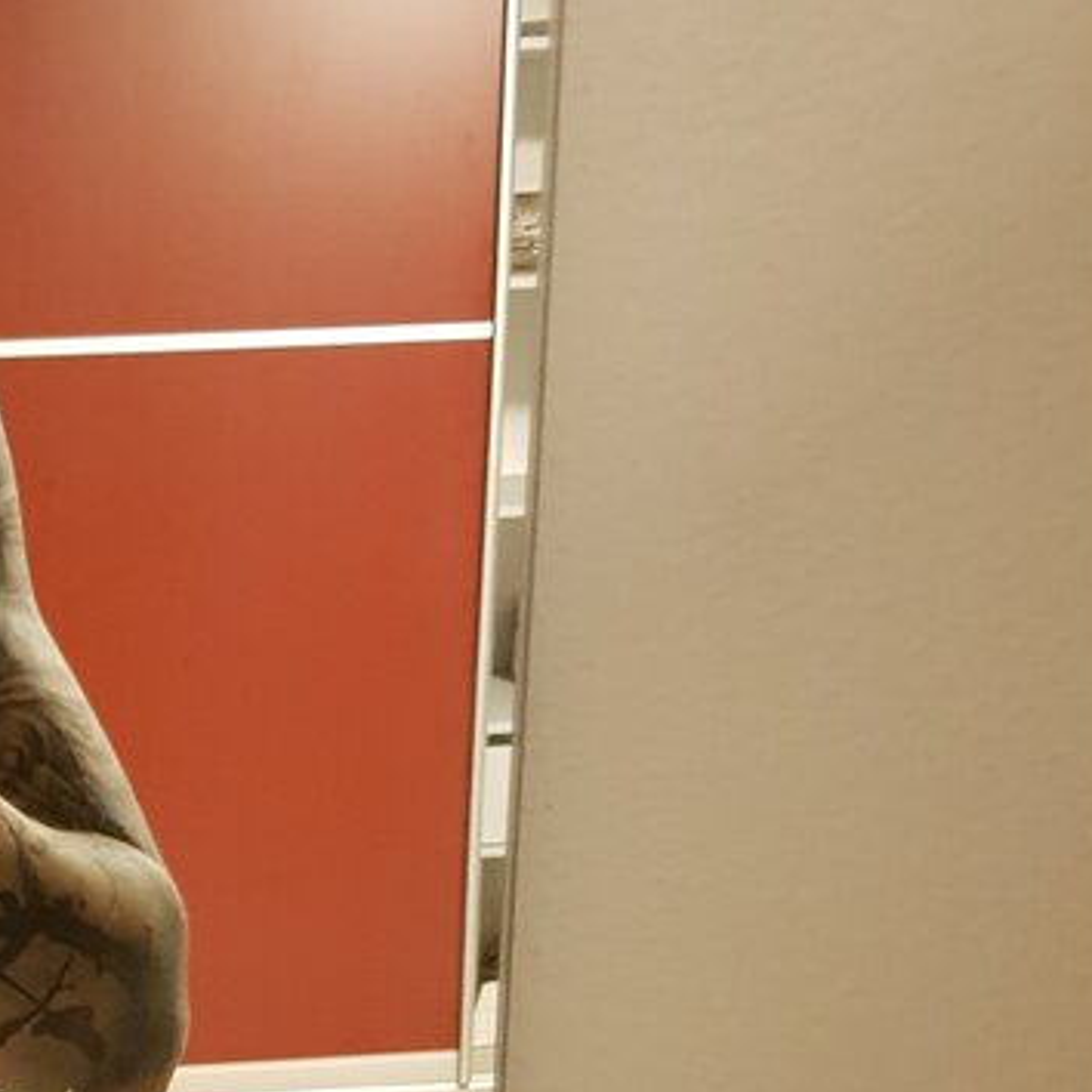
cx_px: -250
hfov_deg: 20.6
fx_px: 2784
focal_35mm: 78
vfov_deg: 21.0
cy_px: 1225
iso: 400
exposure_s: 1/10
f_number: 1.7
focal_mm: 4.2
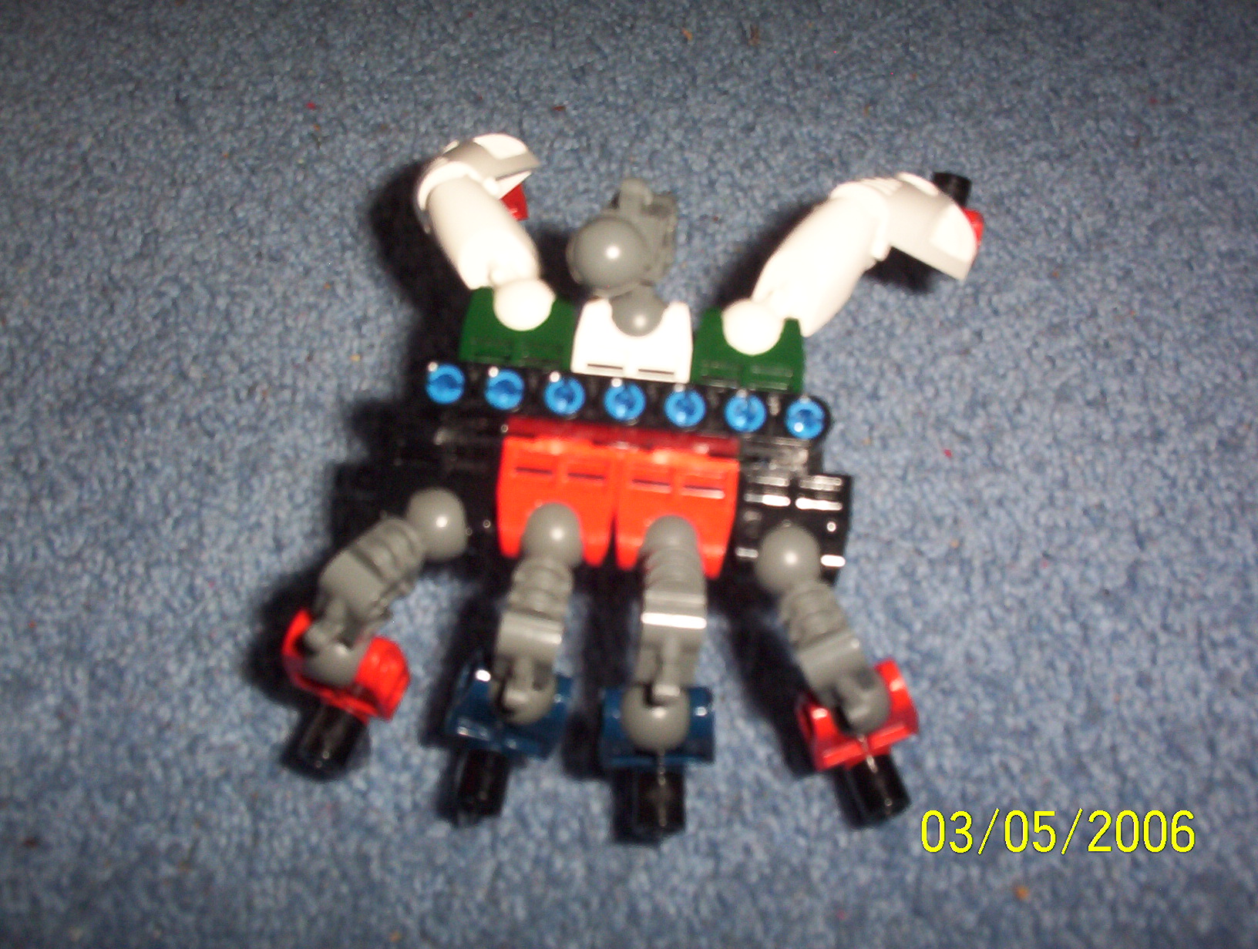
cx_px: 629
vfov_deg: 37.0
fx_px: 1421
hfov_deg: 47.8
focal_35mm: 39
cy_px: 474
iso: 140
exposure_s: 1/30
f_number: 4.5
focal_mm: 6
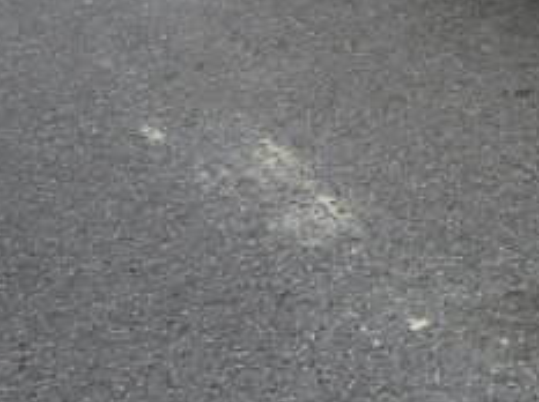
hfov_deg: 20.7
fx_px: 1337
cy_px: -215
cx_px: 703
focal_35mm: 86
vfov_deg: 15.7
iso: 25
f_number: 2
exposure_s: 1/206
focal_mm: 4.6
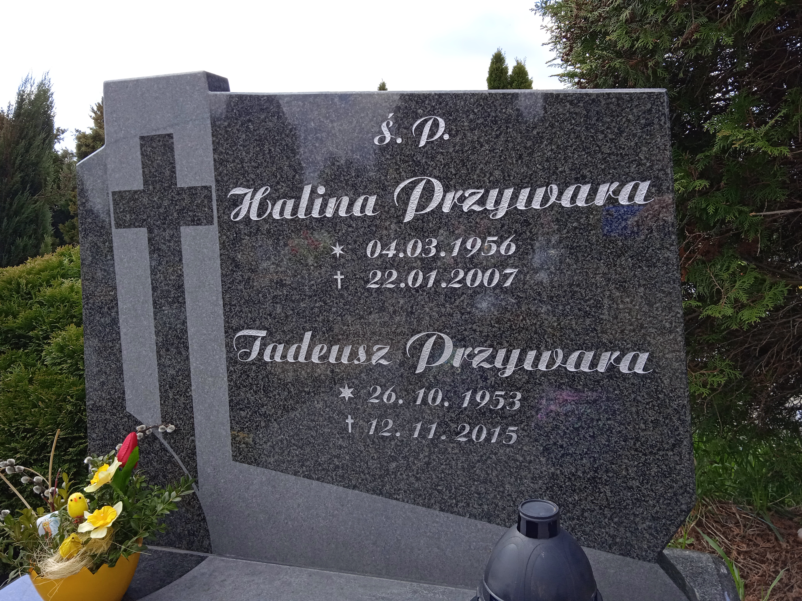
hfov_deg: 63.4
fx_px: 649
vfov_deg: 49.7
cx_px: 401
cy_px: 300
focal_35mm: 28
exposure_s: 1/390
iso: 112
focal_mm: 3.43
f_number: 2.2
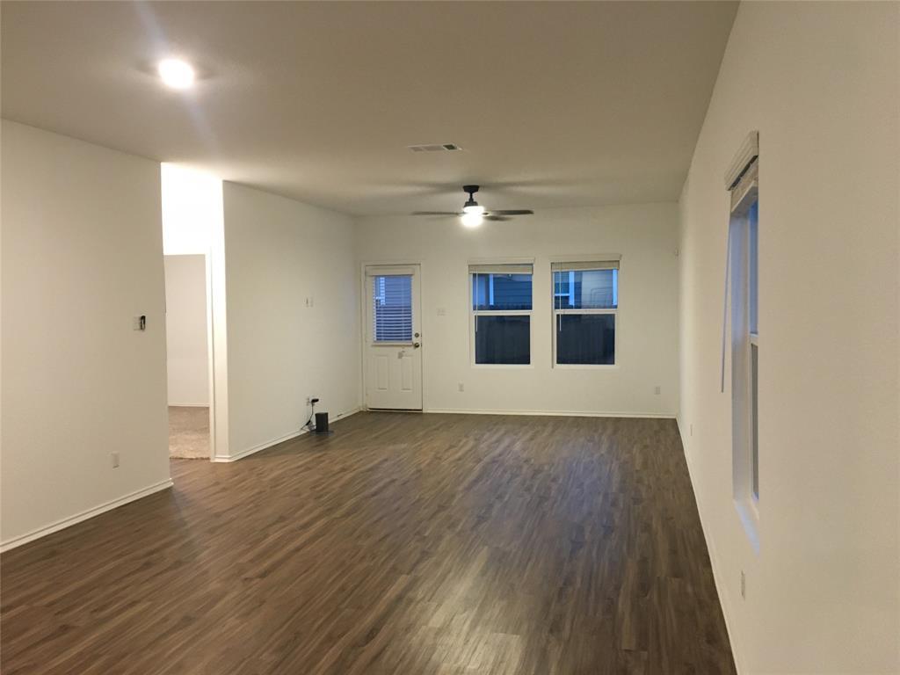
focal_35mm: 29
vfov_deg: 48.2
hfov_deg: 61.7
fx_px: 754
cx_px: 450
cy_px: 338
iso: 200
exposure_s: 1/24
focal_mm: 4.15
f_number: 2.2
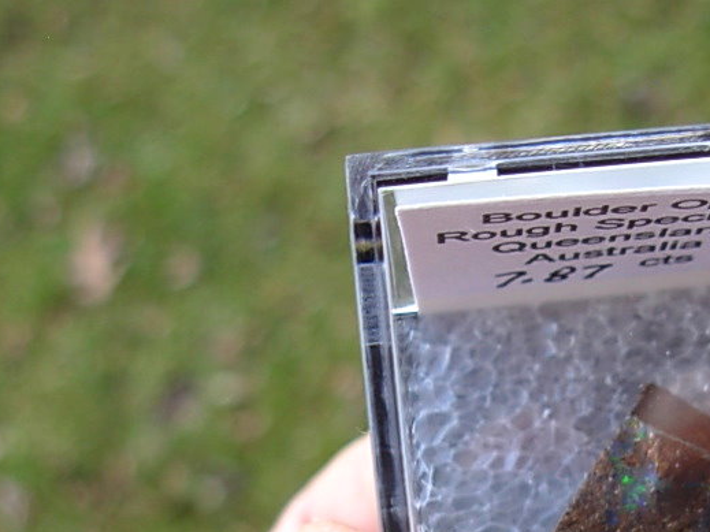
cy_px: 503
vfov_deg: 19.2
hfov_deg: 25.5
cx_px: 579
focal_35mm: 75
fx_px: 1538
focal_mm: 6.3
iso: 50
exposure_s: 1/144
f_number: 2.9
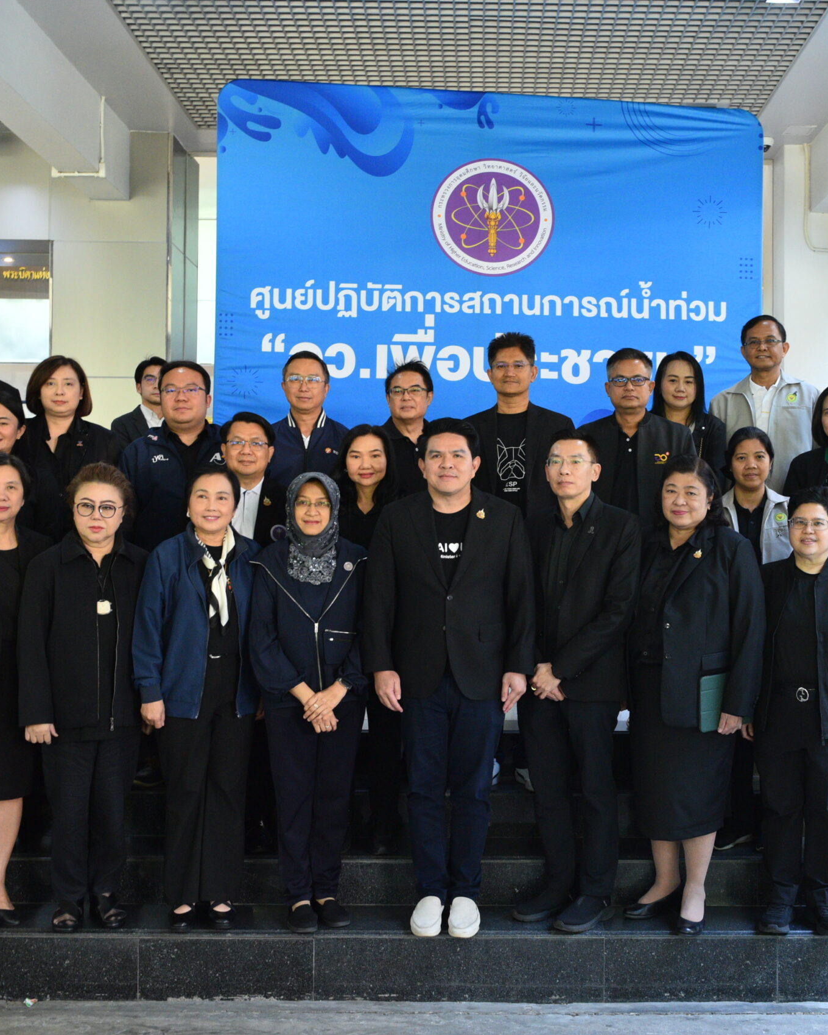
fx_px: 1255
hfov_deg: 36.3
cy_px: 516
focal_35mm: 41
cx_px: 512
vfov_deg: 44.8
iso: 1600
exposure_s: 1/125
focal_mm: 29
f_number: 4.5
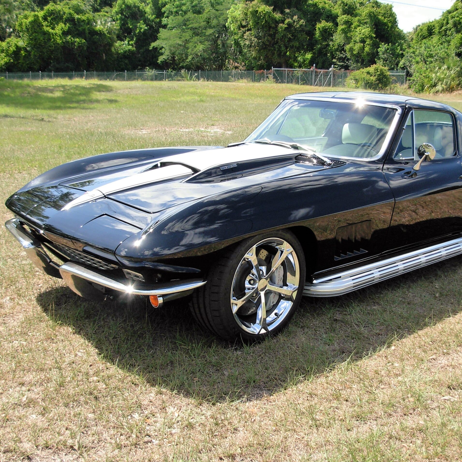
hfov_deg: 37.4
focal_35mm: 45
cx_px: 275
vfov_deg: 37.6
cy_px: 231
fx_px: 679
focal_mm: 6.3
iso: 79
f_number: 2.9
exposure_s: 1/575
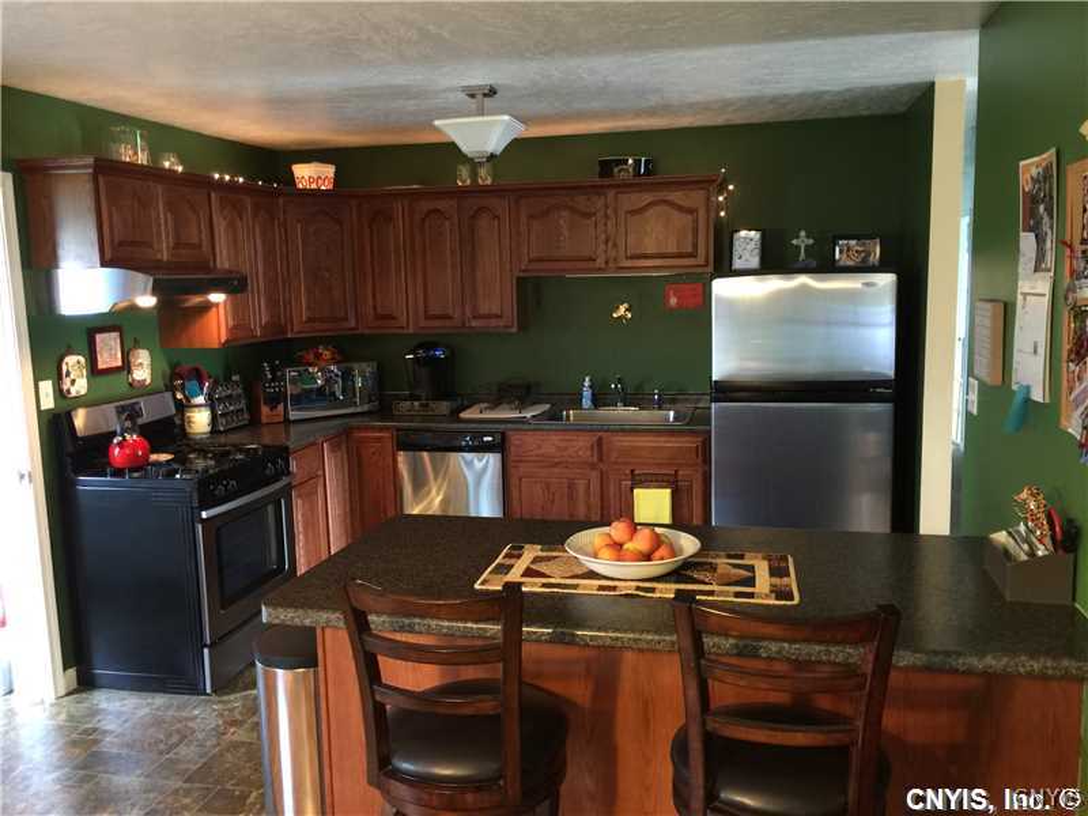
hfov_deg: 61.7
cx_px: 544
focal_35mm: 29
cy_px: 408
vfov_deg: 48.2
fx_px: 911
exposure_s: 1/4
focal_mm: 4.15
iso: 64
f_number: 2.2
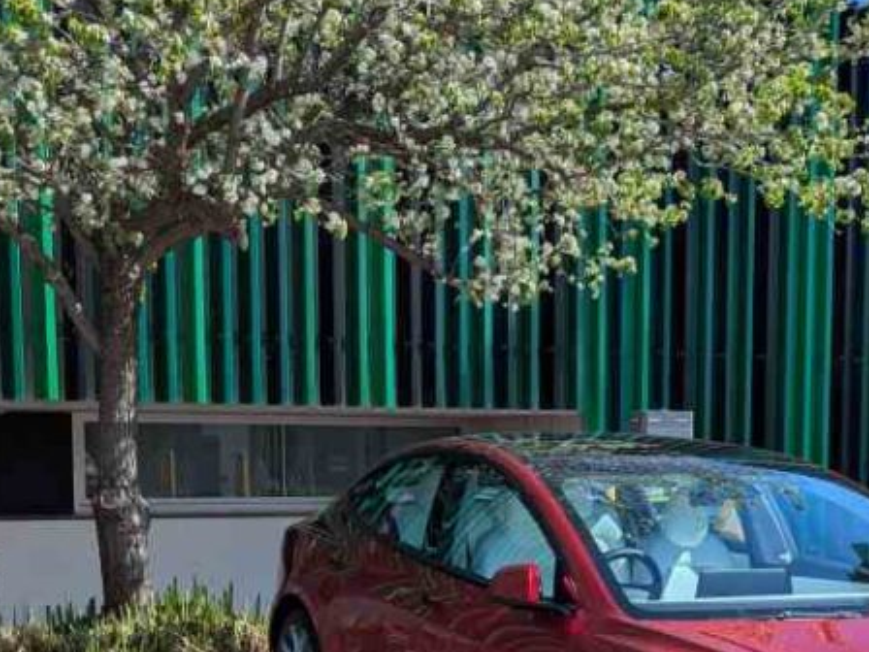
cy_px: 580
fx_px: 1506
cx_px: 535
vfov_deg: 23.8
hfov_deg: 32.1
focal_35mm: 60
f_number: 1.85
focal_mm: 6.81
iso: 47
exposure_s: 1/2137
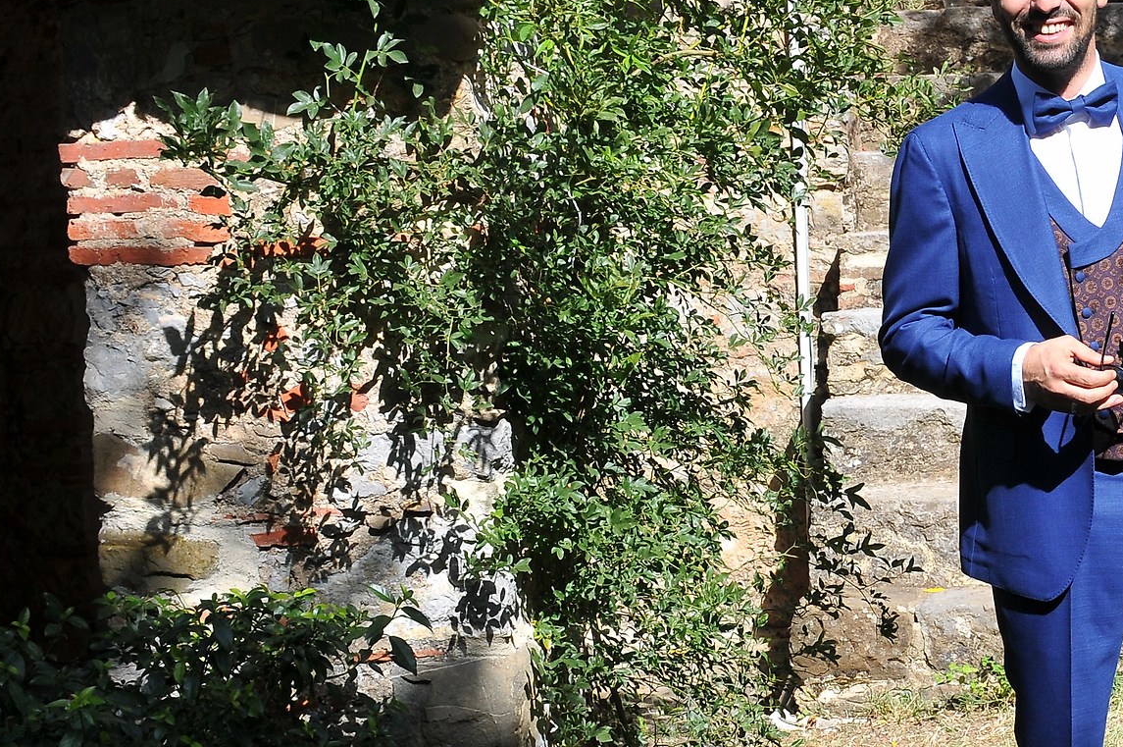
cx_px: 1169
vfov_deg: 15.5
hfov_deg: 22.1
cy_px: 461
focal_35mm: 88
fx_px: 2742
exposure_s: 1/250
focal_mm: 28
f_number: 8
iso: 200
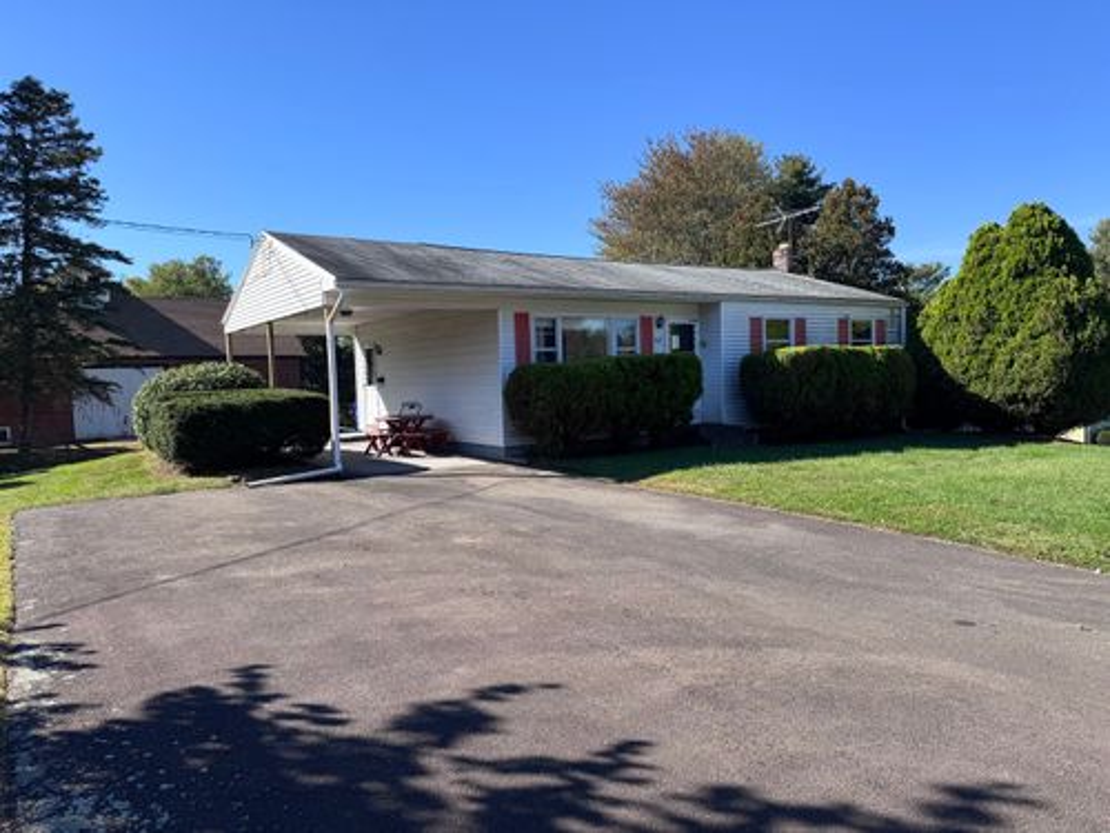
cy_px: 416
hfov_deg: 71.6
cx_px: 555
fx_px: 770
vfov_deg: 56.8
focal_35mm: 24
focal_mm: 6.76
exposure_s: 1/2833
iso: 80
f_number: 1.78
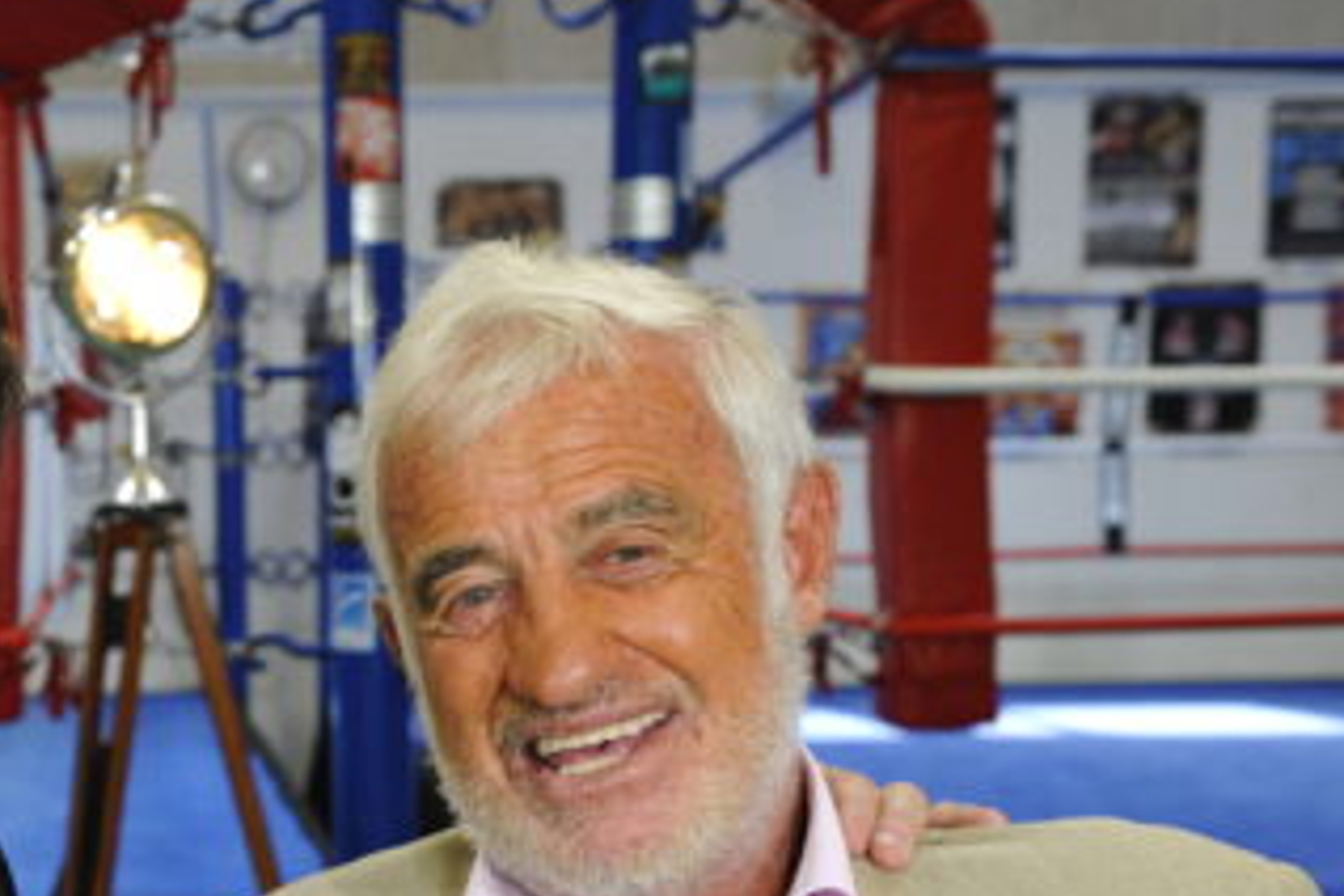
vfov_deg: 15.9
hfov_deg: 23.2
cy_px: 782
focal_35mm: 85
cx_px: 114
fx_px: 3173
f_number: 6.3
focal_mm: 45
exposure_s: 1/160
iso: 2000
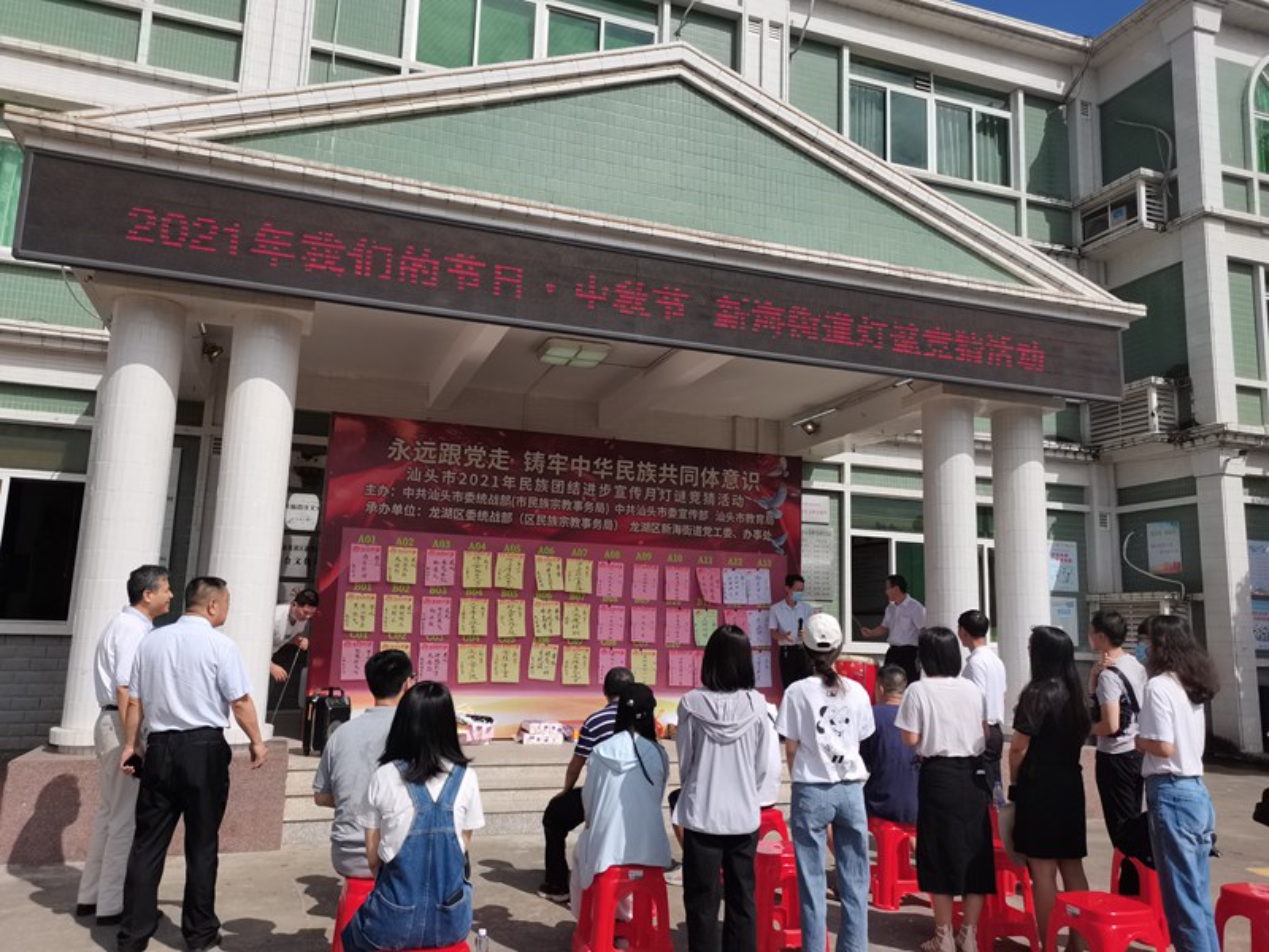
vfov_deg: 53.1
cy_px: 476
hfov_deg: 67.3
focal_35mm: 26
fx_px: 953
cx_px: 634
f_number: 1.8
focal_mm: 5.58
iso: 50
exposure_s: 1/2188
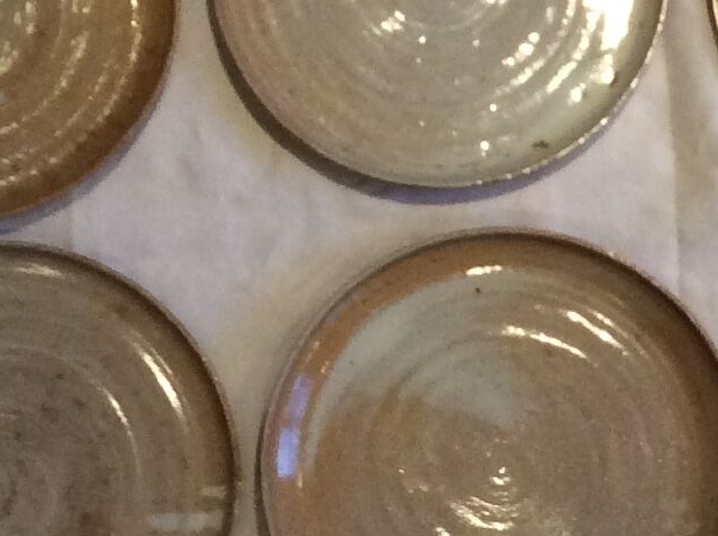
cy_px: 283
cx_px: 619
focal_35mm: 132
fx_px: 2734
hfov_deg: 14.8
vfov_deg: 11.2
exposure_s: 1/25
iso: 125
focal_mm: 3.3
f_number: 2.4
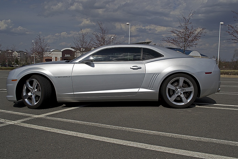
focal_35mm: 36
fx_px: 238
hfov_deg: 53.1
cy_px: 80
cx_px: 119
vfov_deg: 36.9
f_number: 8
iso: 100
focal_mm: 24
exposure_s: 1/1000
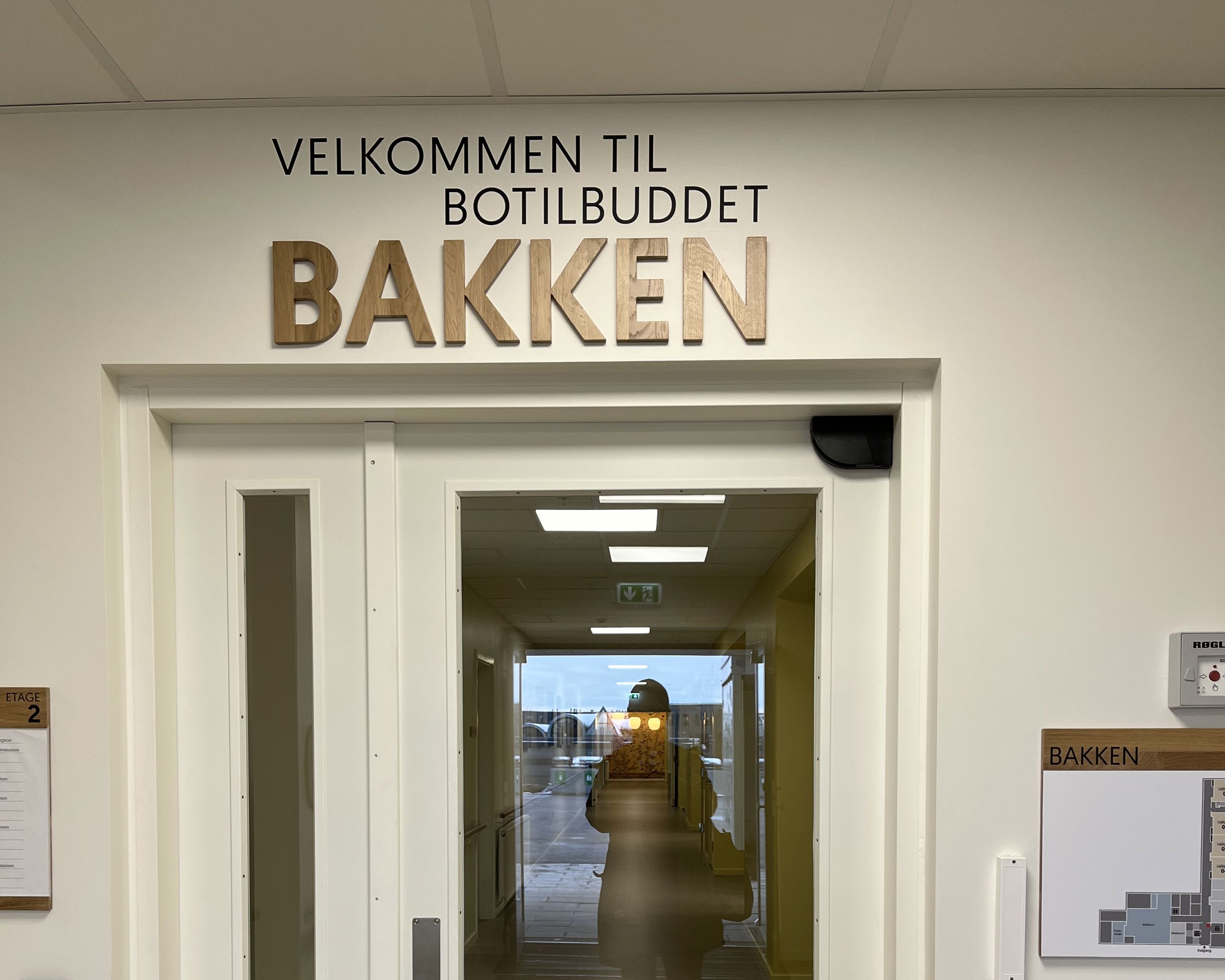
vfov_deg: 41.4
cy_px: 793
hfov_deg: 52.8
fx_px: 1233
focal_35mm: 34
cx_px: 610
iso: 64
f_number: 1.6
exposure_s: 1/100
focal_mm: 5.1
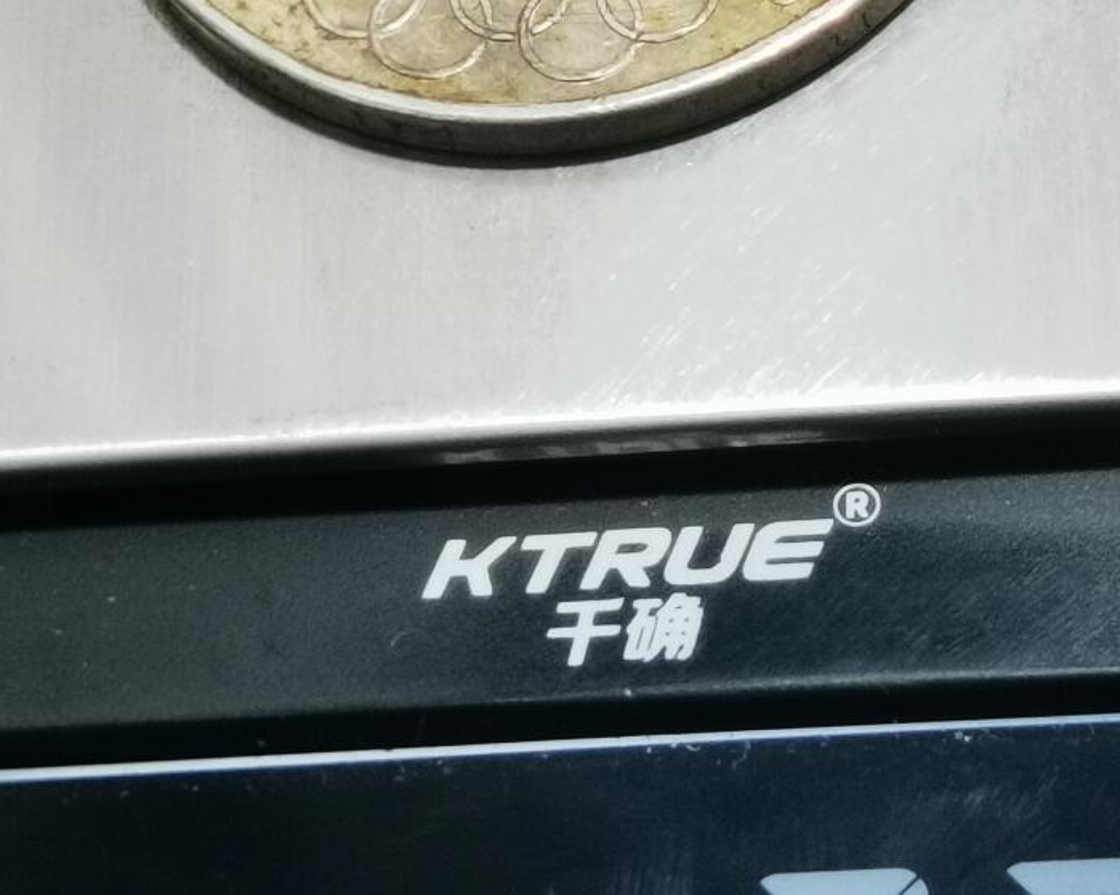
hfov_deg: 11.6
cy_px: -123
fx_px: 5502
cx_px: 740
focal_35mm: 166
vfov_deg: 9.2
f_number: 1.9
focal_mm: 6.67
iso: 200
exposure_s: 1/100
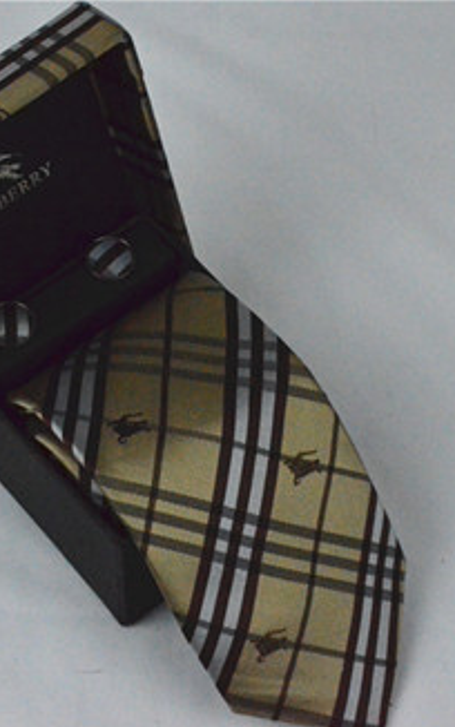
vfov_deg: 17.8
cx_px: 158
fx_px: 2319
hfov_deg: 11.2
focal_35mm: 117
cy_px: 366
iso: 6400
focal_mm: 50
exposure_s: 1/1000
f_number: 16
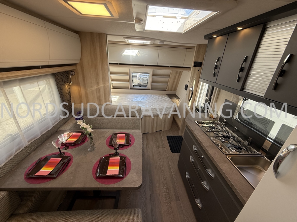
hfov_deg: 102.1
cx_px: 148
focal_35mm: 14
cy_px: 111
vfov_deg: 85.7
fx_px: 120
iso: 64
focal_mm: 2.22
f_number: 2.2
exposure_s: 1/106
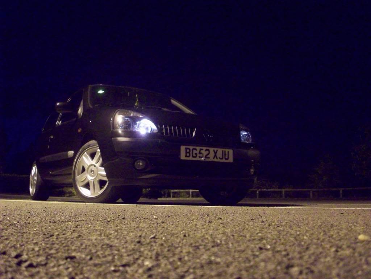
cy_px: 140
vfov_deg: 38.7
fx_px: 397
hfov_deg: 50.1
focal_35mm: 37
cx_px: 186
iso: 400
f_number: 2.8
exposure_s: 1/8
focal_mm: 6.2
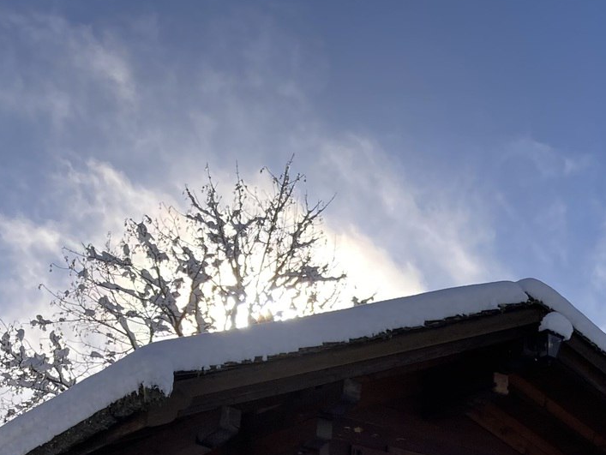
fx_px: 1331
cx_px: 629
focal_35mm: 76
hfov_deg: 24.3
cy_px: 604
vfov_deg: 18.0
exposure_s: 1/3003
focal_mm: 3.99
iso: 20
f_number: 1.8
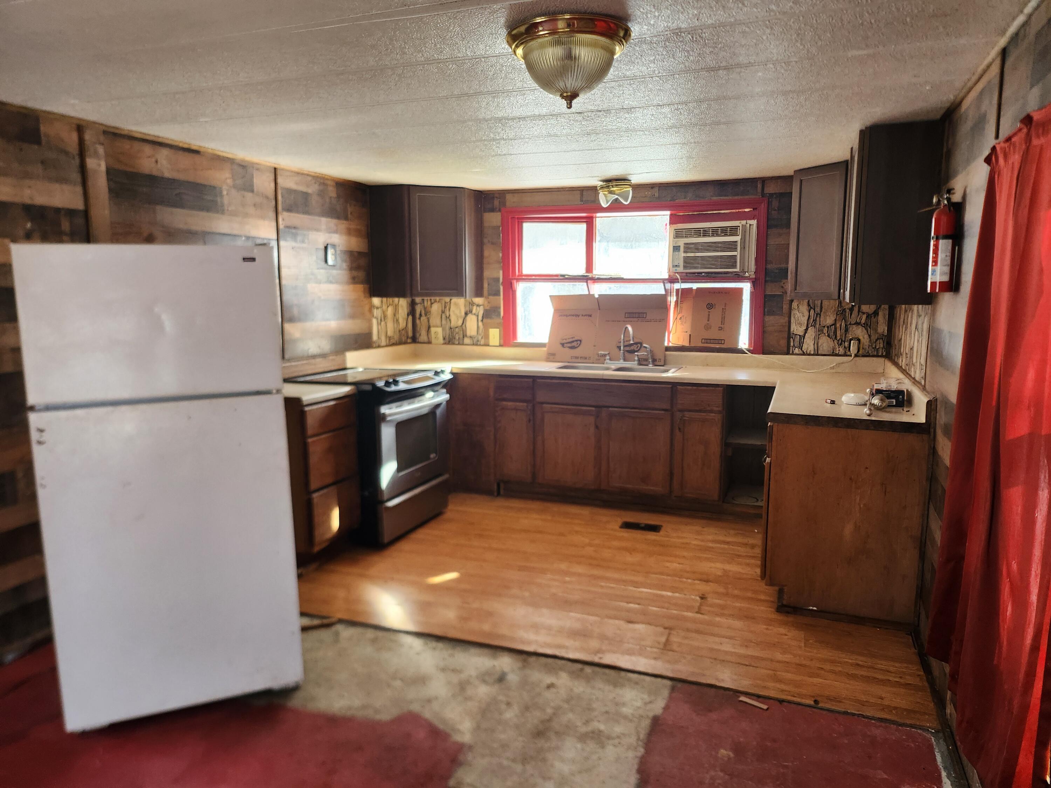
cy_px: 394
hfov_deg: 71.6
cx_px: 526
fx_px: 729
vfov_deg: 56.8
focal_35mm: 24
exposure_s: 1/180
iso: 200
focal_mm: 5
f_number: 1.8
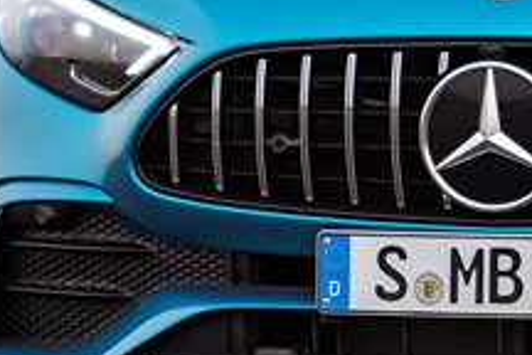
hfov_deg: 2.7
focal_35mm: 770
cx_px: 613
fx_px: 11378
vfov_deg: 1.8
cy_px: -391
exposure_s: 1/60
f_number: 5.6
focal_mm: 130
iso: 200
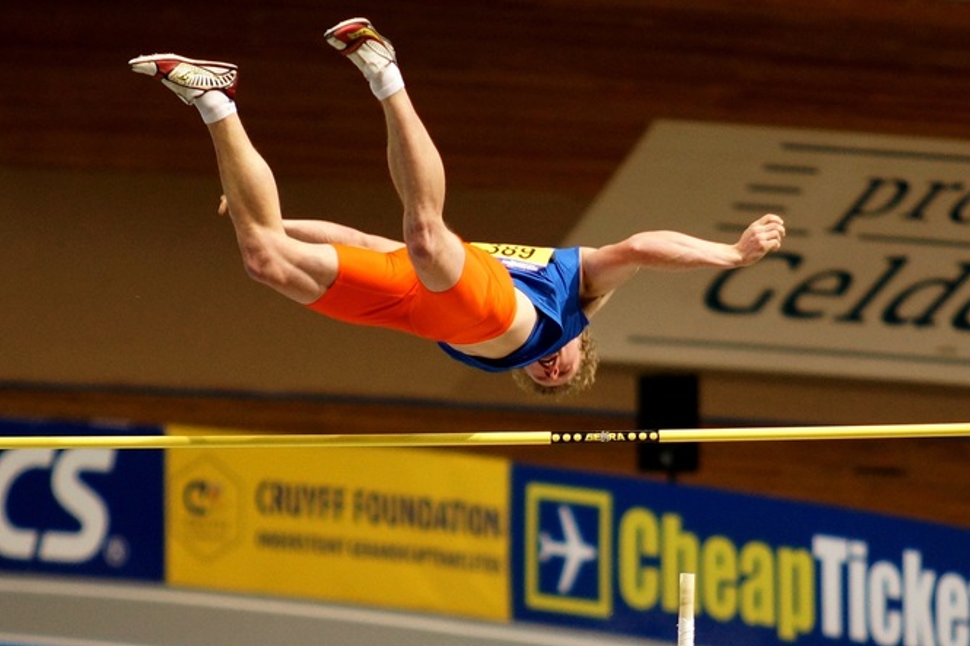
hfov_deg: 5.7
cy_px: 295
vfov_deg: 3.8
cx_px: 570
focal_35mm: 361
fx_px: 9724
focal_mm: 200
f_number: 2.8
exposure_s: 1/400
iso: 640
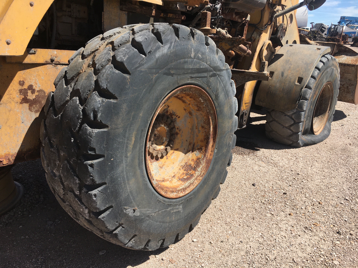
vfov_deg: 48.2
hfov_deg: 61.7
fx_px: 300
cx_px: 179
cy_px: 134
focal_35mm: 29
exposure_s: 1/1148
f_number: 2.2
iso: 25
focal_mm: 4.15
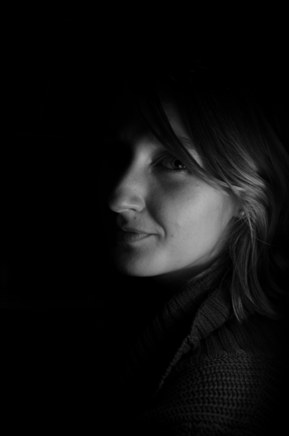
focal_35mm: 39
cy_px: 218
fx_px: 471
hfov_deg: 34.1
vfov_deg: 49.6
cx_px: 144
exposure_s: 1/80
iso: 400
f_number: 5.6
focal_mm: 26
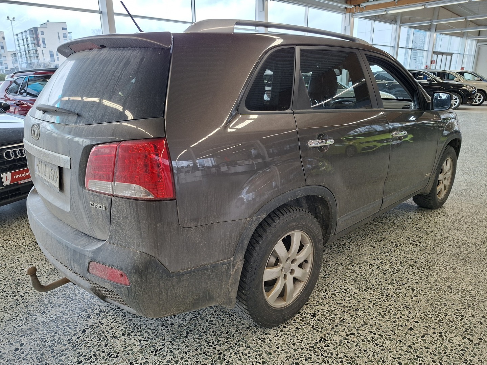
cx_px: 244
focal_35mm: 23
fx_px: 324
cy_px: 182
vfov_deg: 58.9
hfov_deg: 73.9
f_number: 1.8
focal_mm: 5.54
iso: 100
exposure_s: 1/100
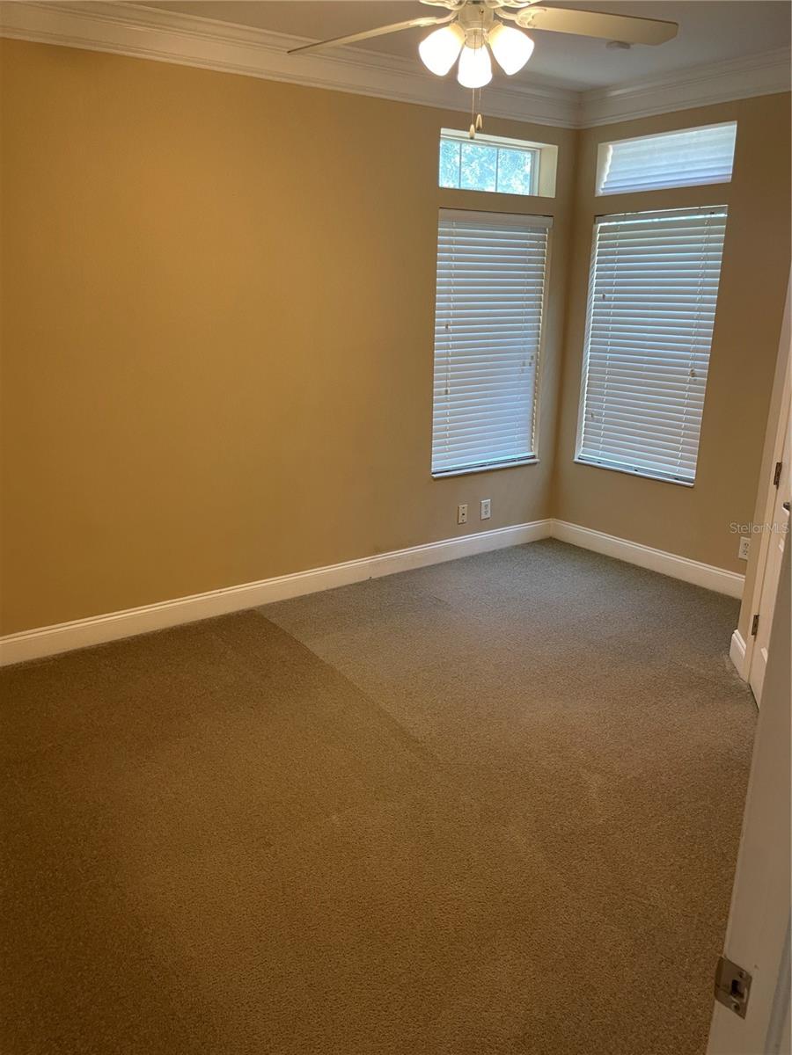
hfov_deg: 53.1
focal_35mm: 26
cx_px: 396
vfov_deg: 67.3
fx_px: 793
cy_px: 528
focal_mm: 4.2
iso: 100
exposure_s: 1/60
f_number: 1.6
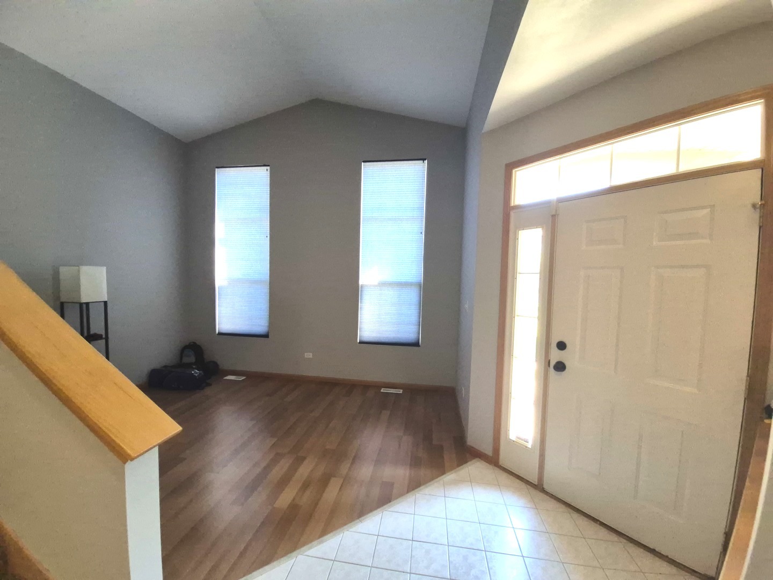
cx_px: 386
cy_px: 290
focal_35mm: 13
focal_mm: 1.74
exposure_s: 1/60
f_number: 2.2
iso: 200
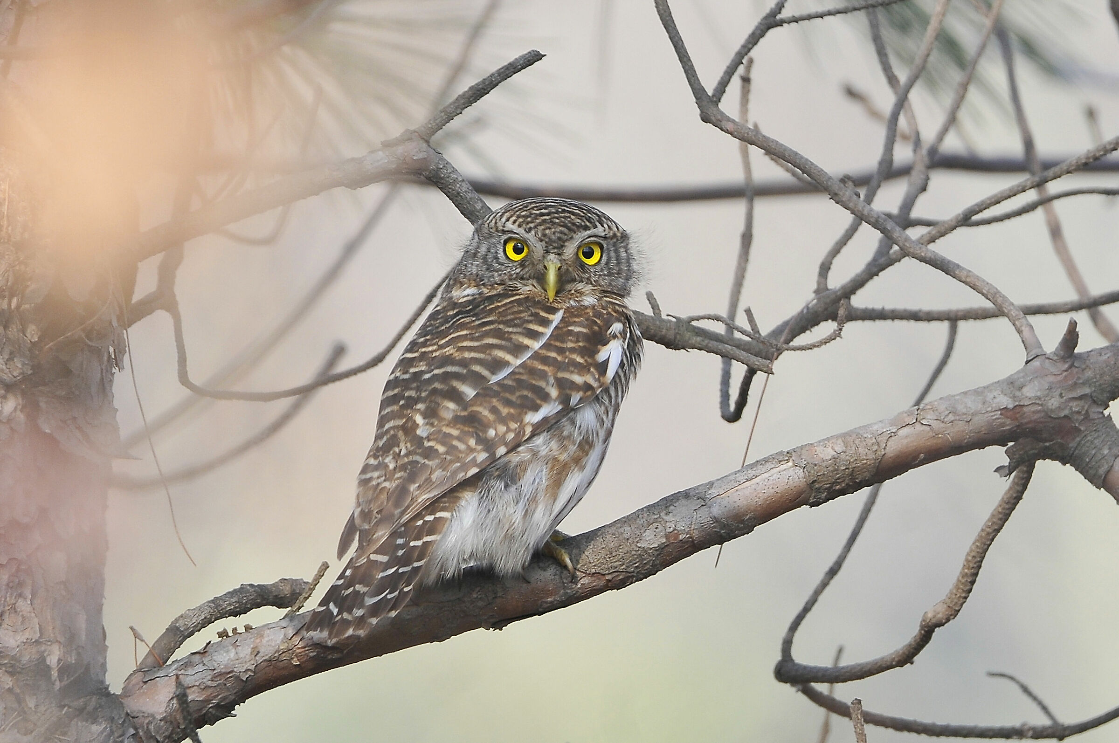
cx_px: 560
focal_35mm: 900
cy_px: 372
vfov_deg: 1.5
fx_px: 27941
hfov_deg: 2.3
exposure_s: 1/160
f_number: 7.1
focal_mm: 600
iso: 200
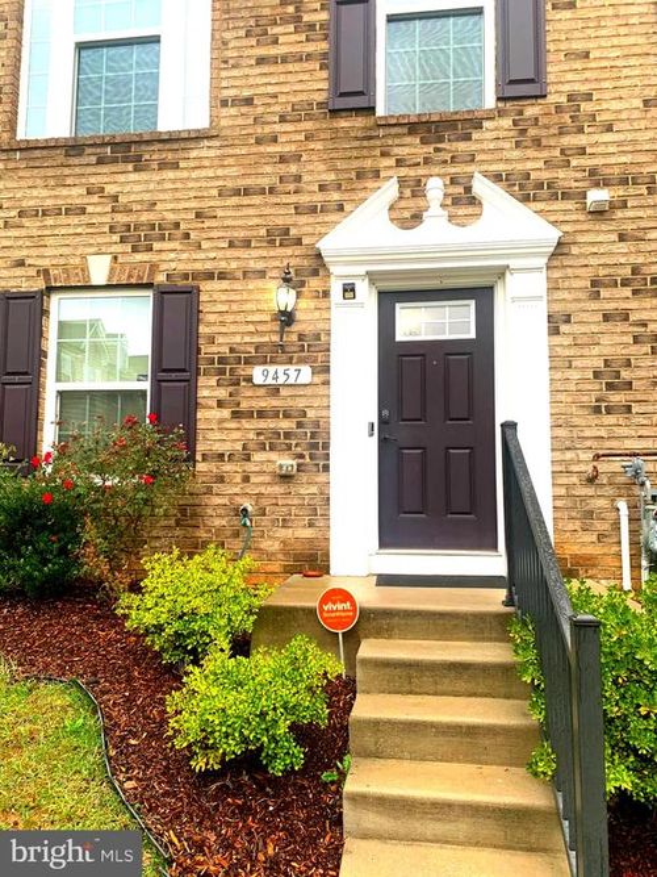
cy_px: 438
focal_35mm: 26
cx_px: 328
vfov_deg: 67.3
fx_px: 658
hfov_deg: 53.0
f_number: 1.8
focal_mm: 4.25
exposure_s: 1/120
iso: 100
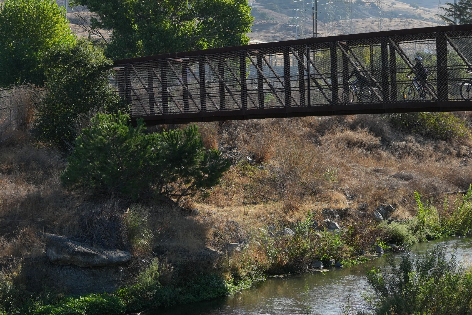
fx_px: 1364
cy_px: 129
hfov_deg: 19.6
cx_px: 303
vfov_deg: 13.2
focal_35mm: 104
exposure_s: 1/1600
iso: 400
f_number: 4.5
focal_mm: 50
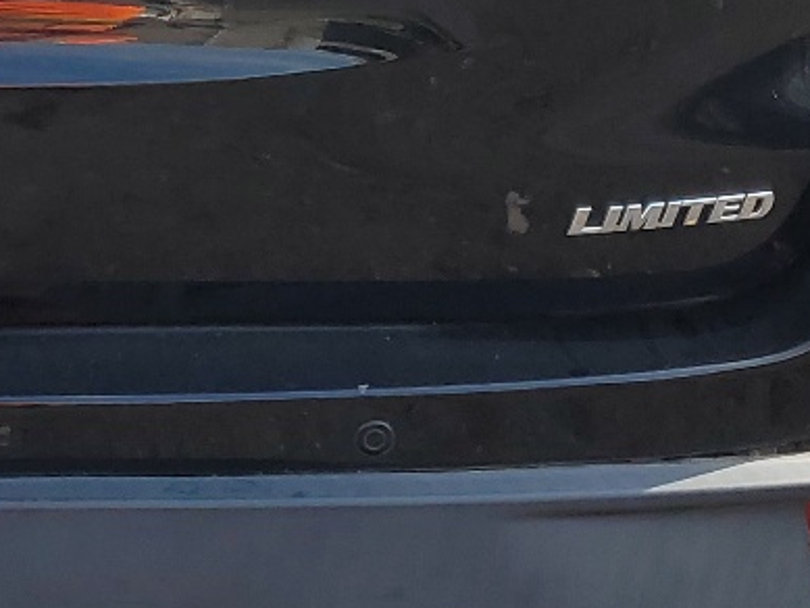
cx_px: -129
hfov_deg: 17.6
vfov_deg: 13.3
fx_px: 2505
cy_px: -214
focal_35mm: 107
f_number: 1.5
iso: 50
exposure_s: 1/1111
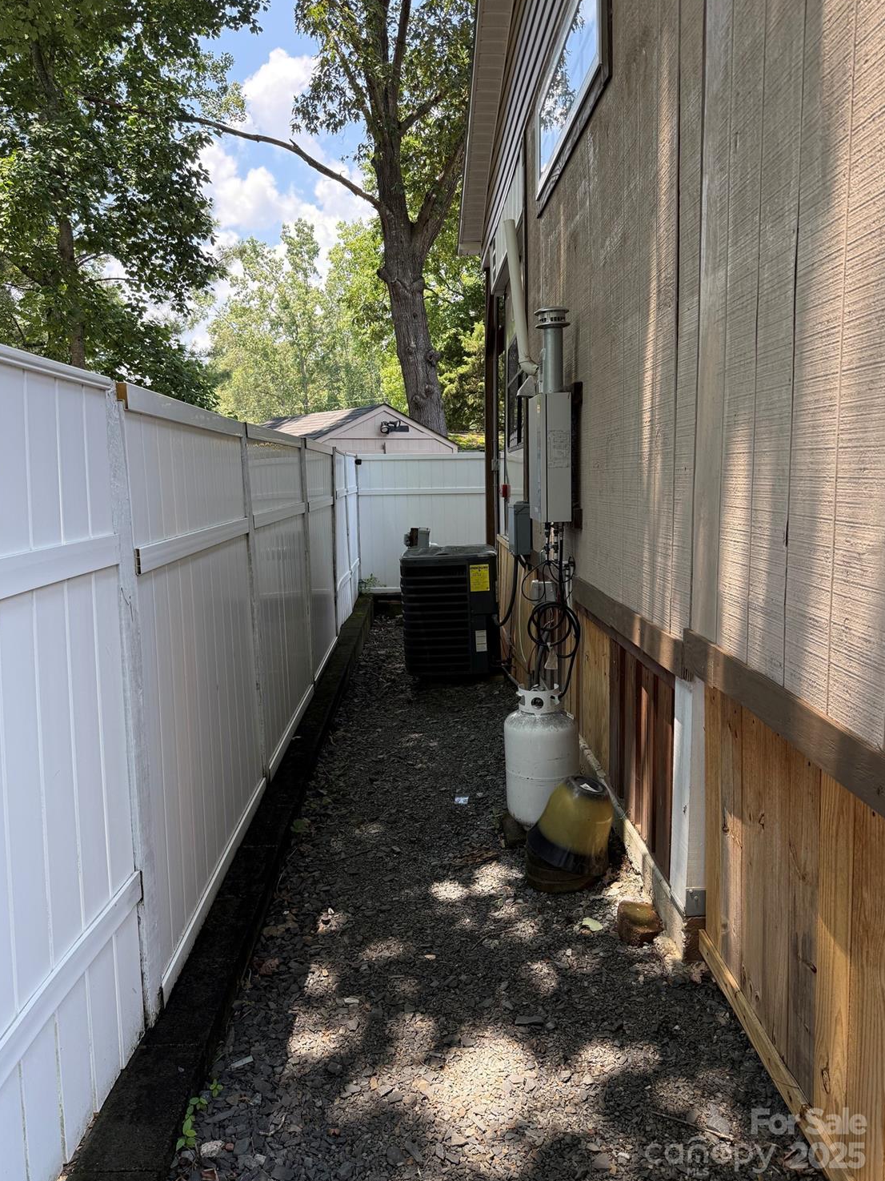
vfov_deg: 69.4
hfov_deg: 54.9
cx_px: 438
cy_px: 578
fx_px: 852
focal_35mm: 25
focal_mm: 6.76
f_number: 1.78
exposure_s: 1/491
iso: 100
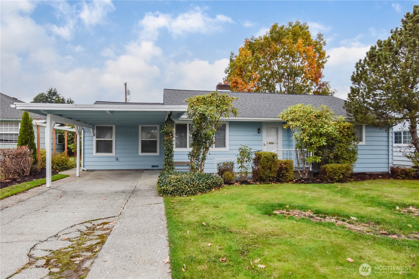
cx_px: 210
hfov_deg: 81.2
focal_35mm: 21
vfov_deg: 59.5
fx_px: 244
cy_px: 140
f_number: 8
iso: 560
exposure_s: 1/500
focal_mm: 14
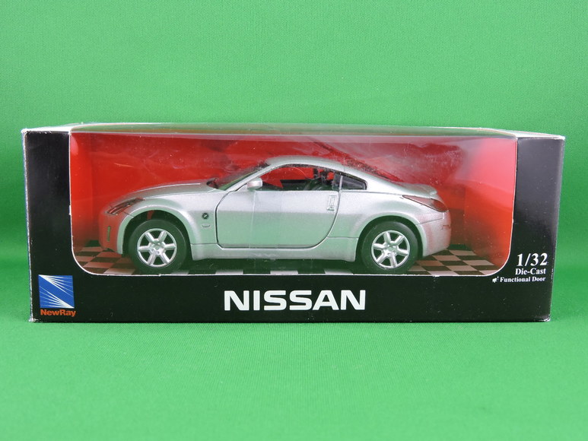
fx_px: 680
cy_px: 220
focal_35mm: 40
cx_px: 294
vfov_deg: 36.0
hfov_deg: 46.8
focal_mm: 7.2
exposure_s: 1/30
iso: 220
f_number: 3.8
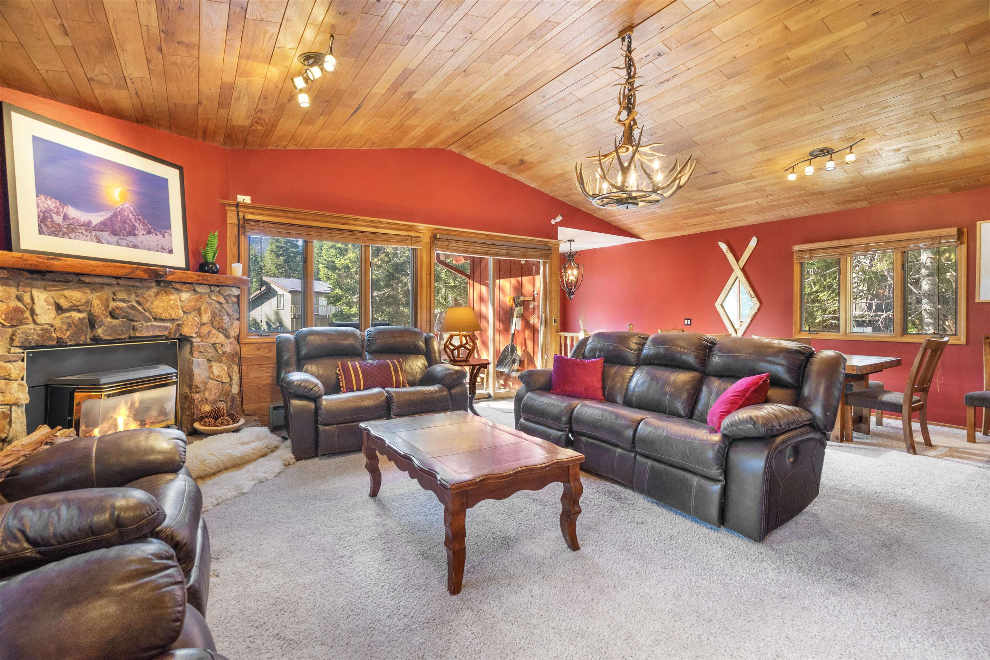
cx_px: 495
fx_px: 440
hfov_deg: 96.7
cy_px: 330
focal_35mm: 16
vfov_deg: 73.7
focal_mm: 16
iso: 400
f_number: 7.1
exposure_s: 1/2.5
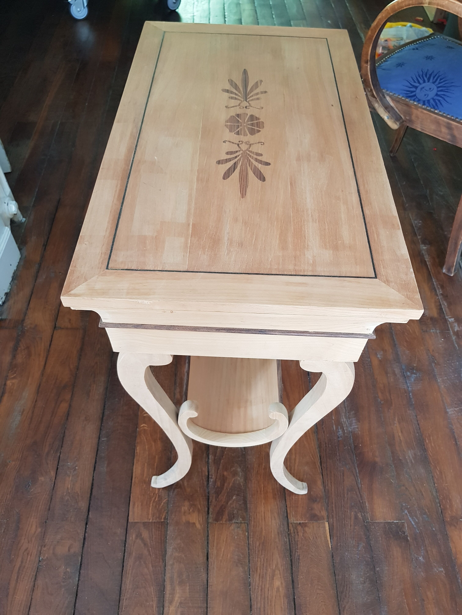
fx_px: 463
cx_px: 231
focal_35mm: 26
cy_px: 308
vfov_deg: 67.3
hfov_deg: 53.1
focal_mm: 4.2
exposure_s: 1/30
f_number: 1.7
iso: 200
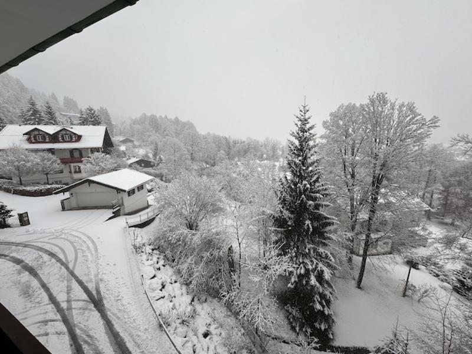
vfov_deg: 85.7
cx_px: 236
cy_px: 177
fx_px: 191
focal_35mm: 14
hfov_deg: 102.1
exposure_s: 1/104
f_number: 2.2
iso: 40
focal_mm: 2.22
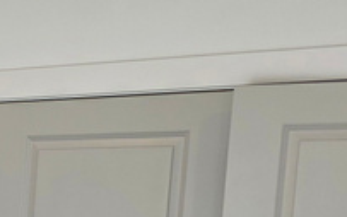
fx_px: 1164
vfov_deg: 10.1
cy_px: 384
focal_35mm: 123
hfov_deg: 14.6
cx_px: -303
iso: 40
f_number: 1.7
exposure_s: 1/120
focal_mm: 6.3
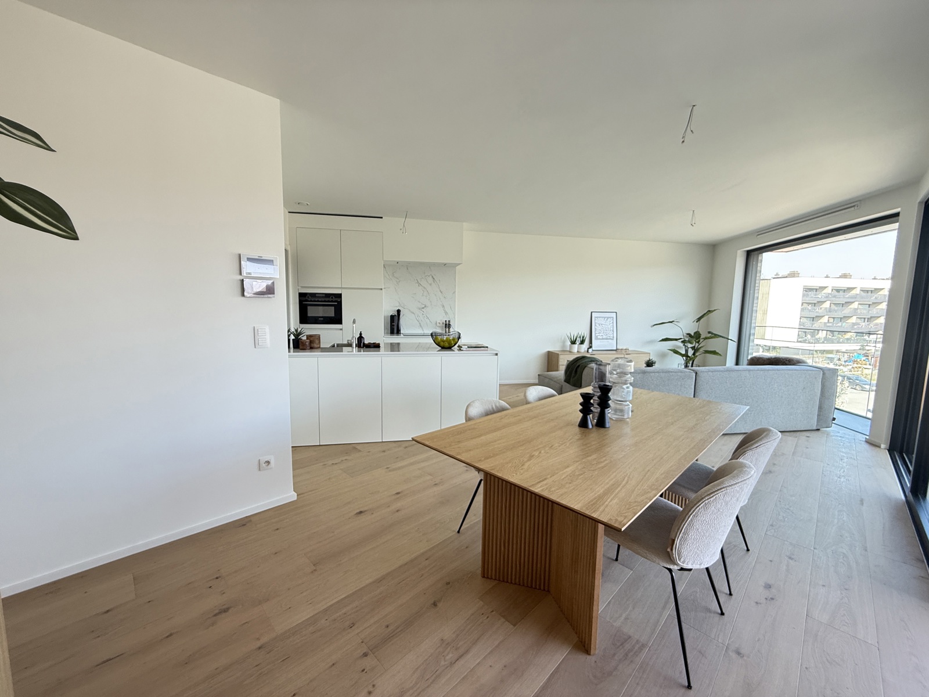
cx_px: 464
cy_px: 348
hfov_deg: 102.1
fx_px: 376
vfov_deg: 85.7
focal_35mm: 14
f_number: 2.2
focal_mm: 2.22
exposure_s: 1/99
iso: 100
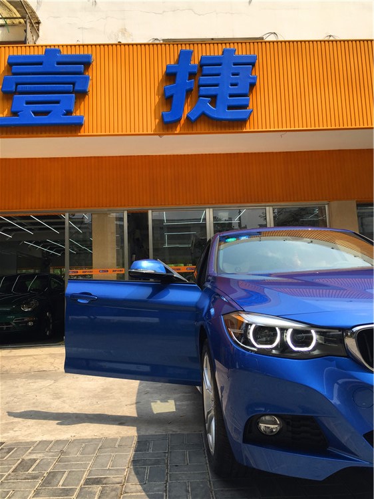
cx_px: 187
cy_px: 250
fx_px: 418
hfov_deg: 48.2
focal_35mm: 29
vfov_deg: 61.7
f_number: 2.2
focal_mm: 4.15
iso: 32
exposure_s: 1/807
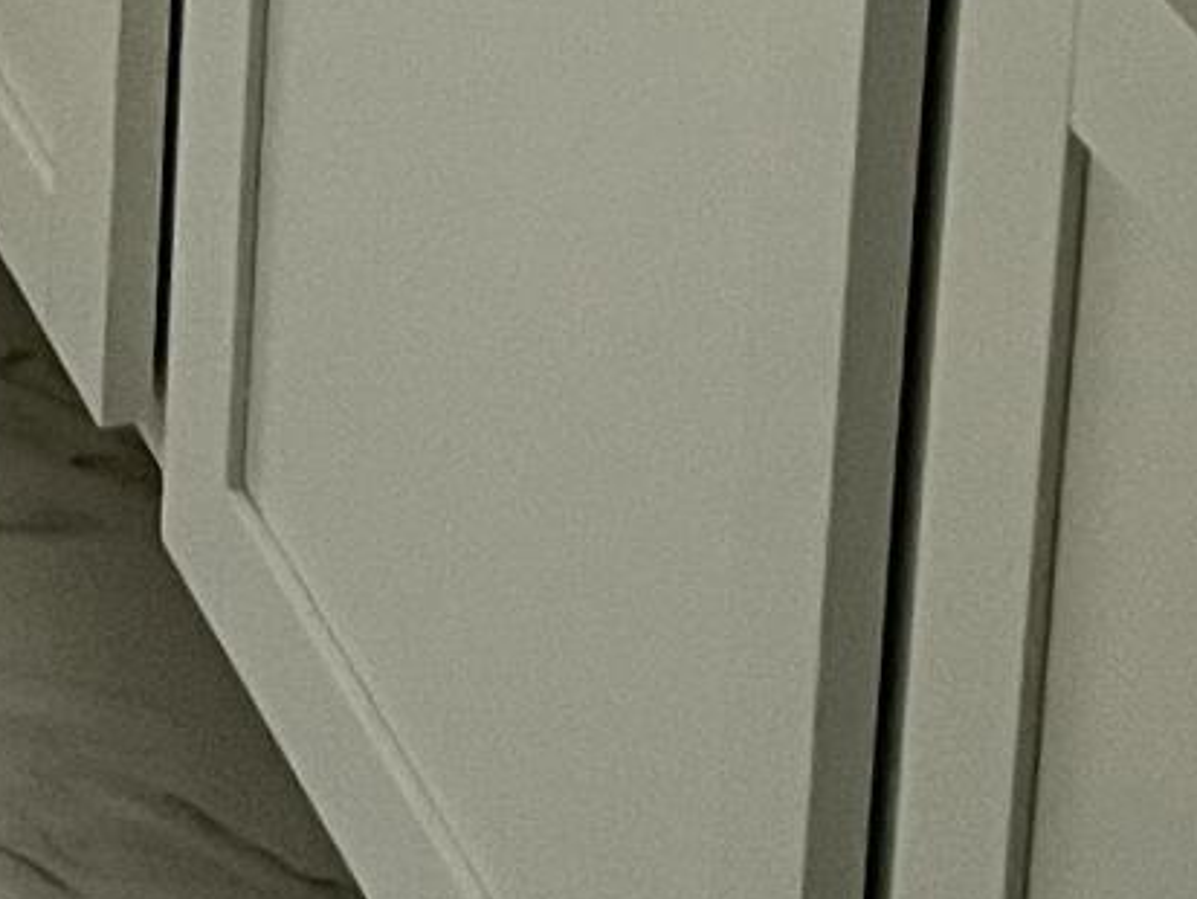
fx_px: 6537
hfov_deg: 10.5
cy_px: -1902
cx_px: 736
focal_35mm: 189
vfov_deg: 7.0
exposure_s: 1/60
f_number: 1.6
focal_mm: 5.1
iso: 200
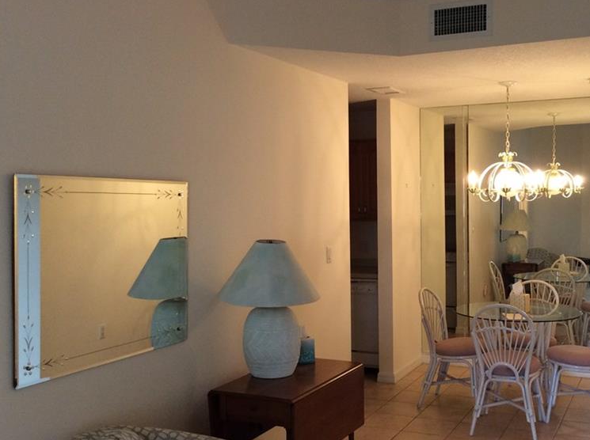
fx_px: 749
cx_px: 348
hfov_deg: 42.8
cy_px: 224
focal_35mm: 44
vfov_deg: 32.8
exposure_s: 1/24
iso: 80
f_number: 2.4
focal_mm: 3.3
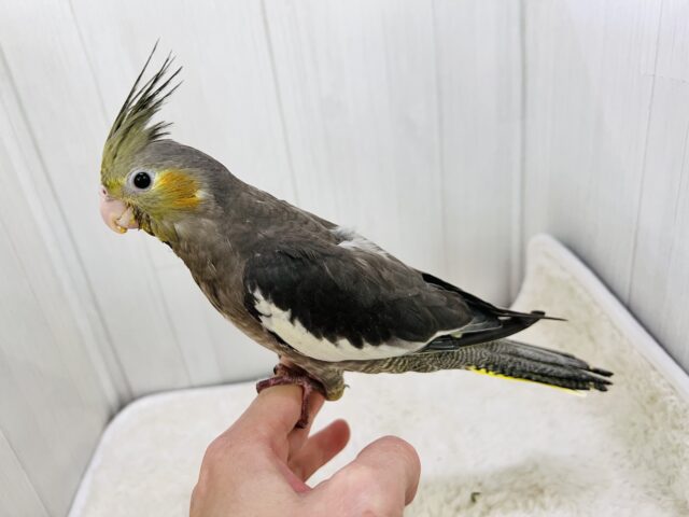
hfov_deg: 67.3
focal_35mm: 26
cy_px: 258
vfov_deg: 53.1
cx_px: 344
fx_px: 518
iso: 80
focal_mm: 5.7
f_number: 1.5
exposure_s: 1/50
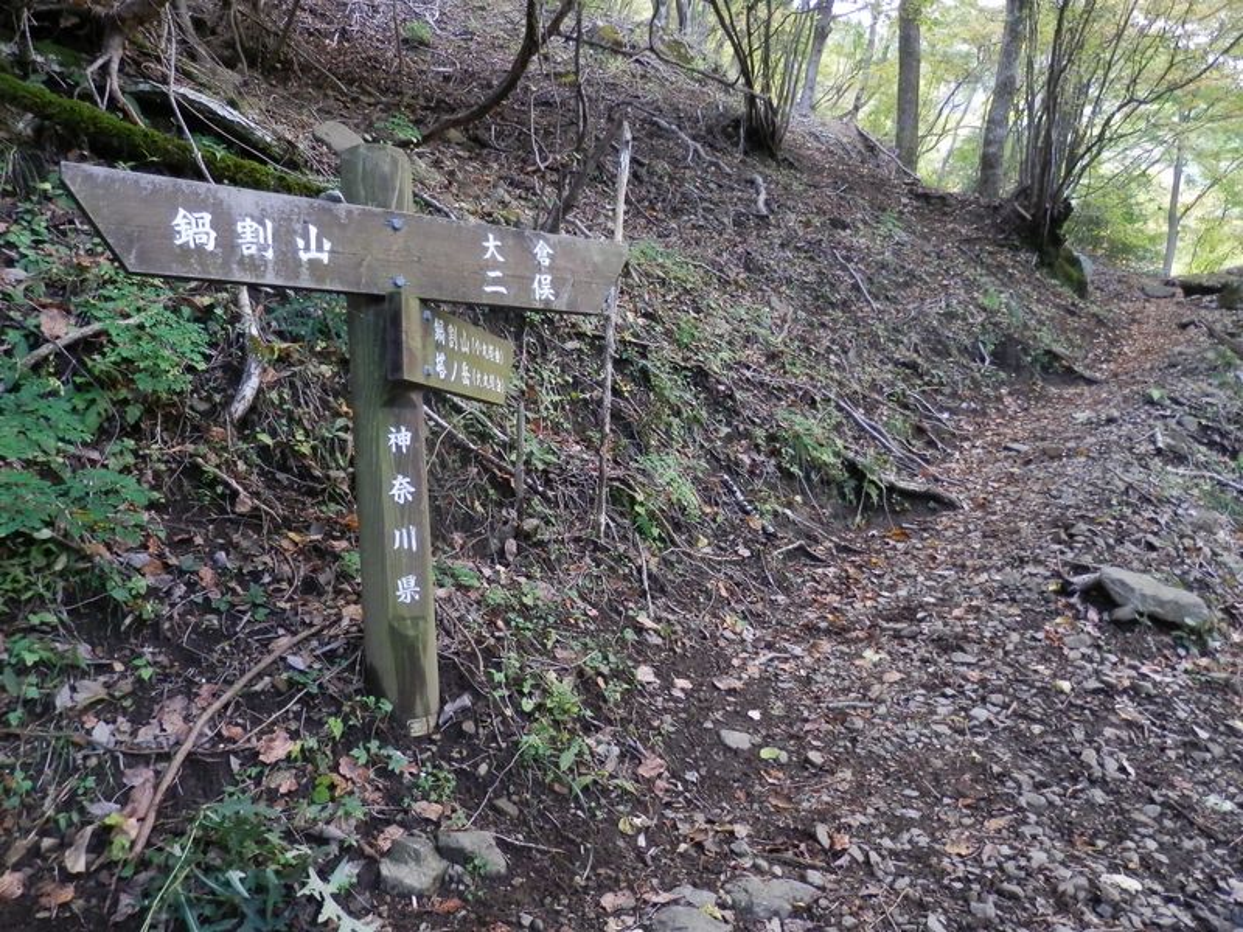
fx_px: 898
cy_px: 466
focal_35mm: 25
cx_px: 622
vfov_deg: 54.9
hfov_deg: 69.4
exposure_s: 1/13
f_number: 3
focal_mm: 4.5
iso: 200
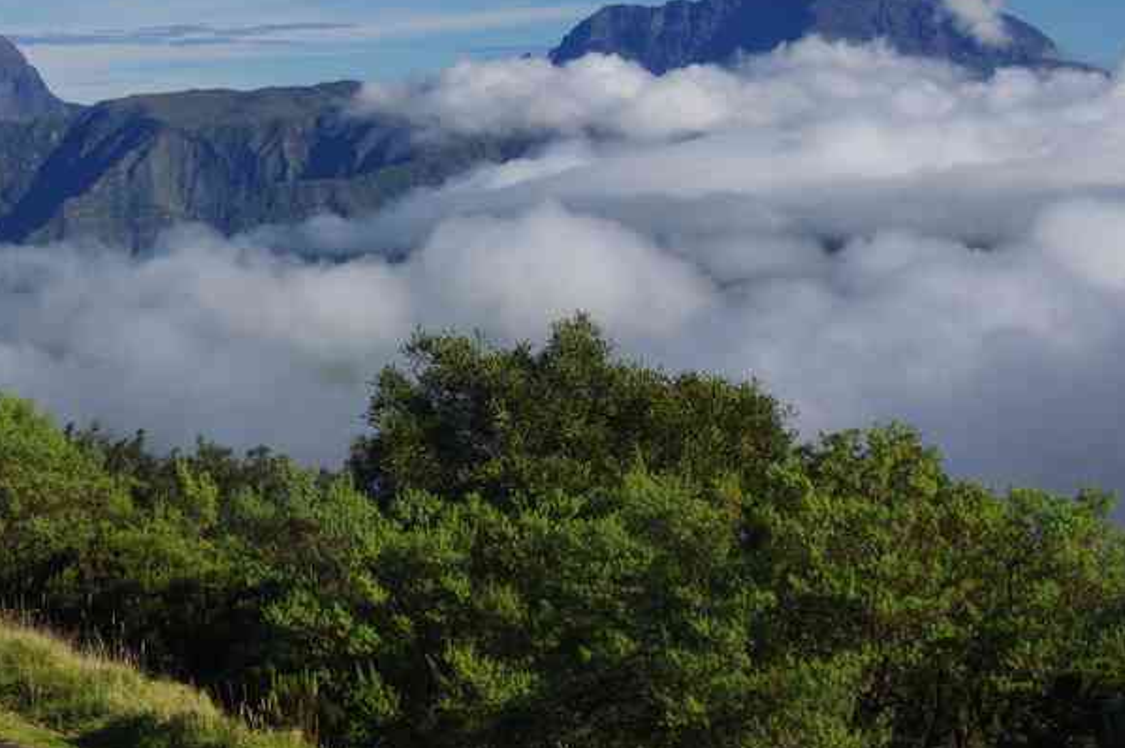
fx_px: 3342
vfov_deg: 12.8
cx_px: 266
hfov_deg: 19.0
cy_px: 363
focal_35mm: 107
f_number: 11
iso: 200
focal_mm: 42.5
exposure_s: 1/100
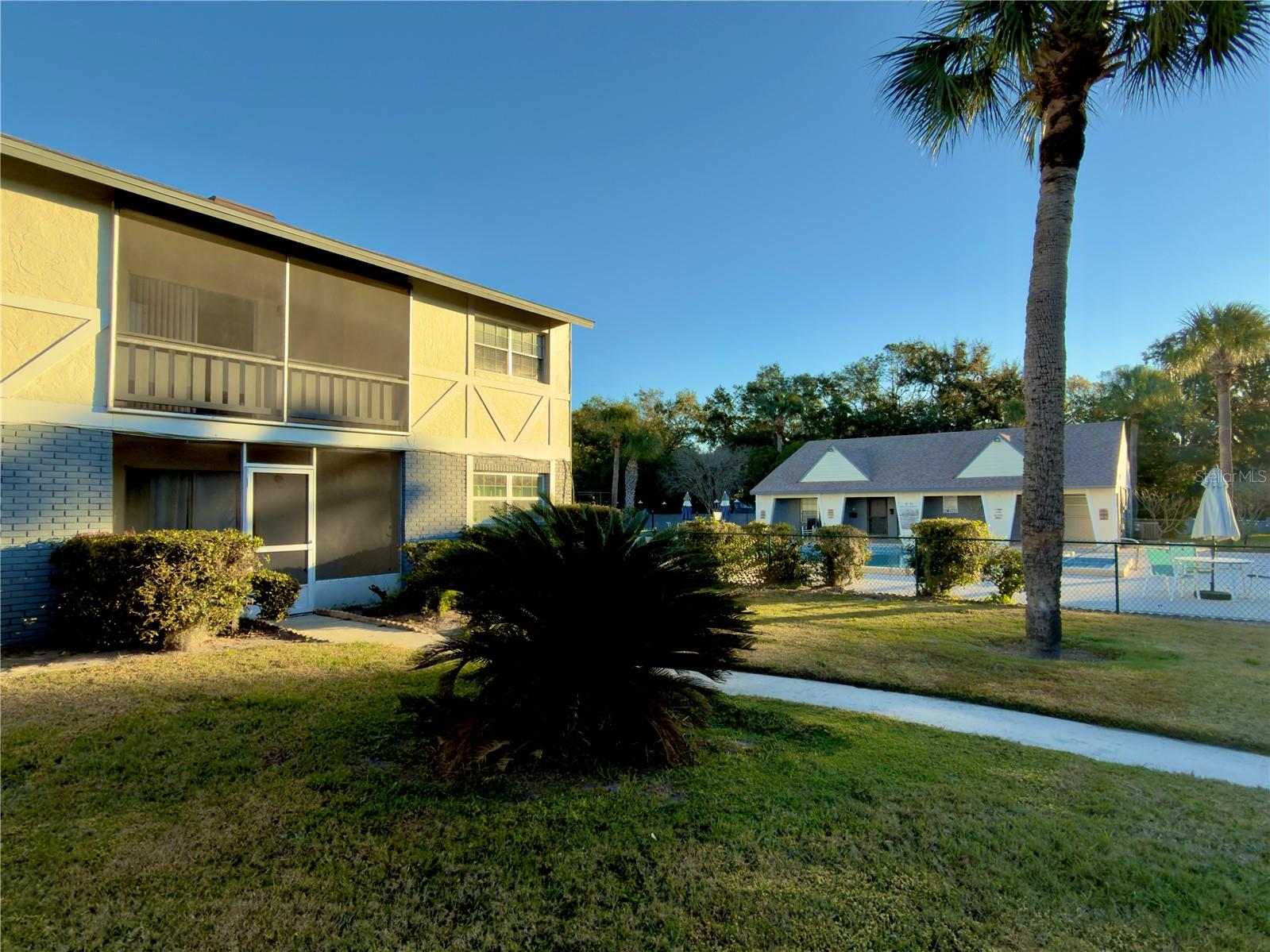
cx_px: 635
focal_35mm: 19
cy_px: 476
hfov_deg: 84.7
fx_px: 697
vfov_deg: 68.7
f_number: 2.2
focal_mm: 2.22
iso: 16
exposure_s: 1/328
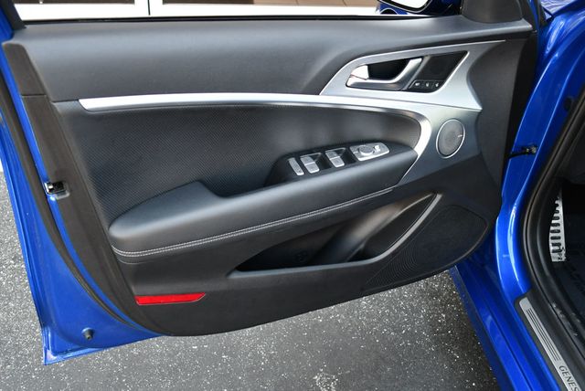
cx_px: 292
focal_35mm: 36
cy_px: 196
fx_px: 586
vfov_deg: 36.9
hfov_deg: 53.1
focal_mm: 18
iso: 560
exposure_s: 1/250
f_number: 3.5
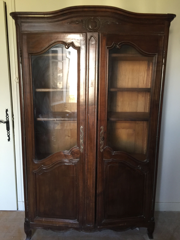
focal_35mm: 29
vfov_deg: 61.7
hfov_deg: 48.2
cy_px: 120
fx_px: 201
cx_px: 90
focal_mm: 4.15
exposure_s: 1/33
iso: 160
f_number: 2.2
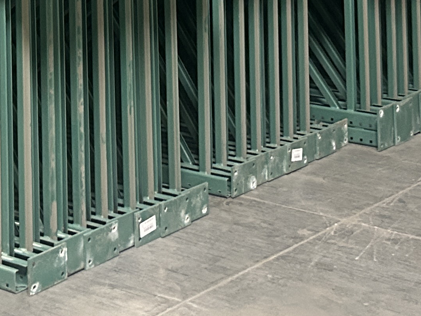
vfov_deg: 13.8
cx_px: -8
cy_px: -207
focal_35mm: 98
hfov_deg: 19.4
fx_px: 1192
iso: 500
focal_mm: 5.7
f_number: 1.5
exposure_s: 1/60
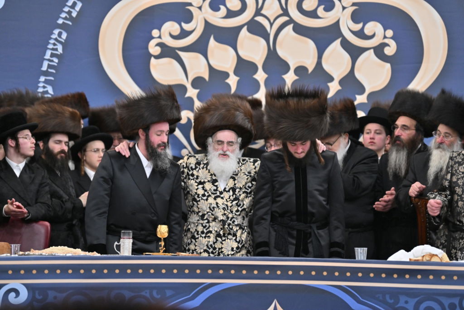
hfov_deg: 10.3
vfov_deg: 6.9
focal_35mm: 200
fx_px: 2578
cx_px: 232
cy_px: 155
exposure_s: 1/400
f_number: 2.8
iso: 1250
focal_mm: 200
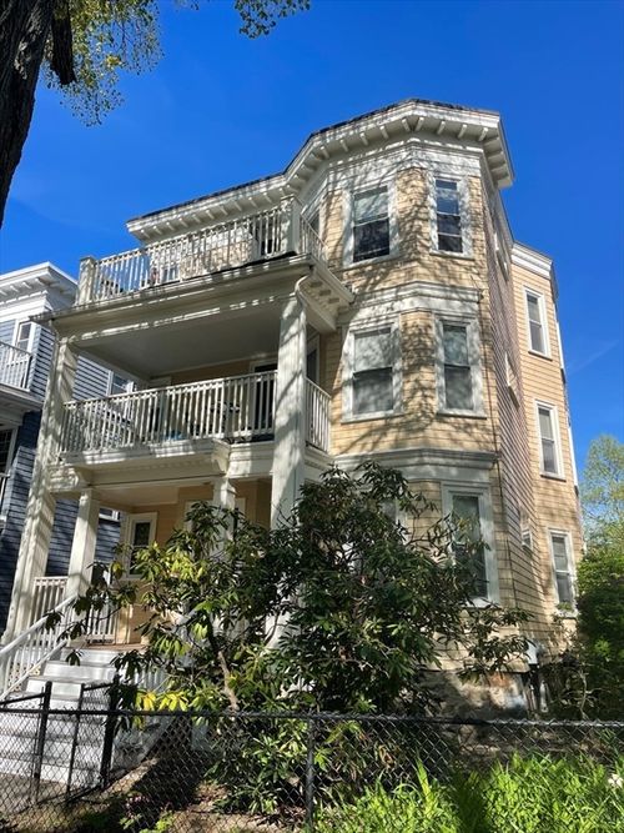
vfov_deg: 69.4
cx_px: 312
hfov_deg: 54.9
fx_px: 601
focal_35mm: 25
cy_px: 416
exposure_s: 1/2012
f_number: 1.6
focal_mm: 5.1
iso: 32
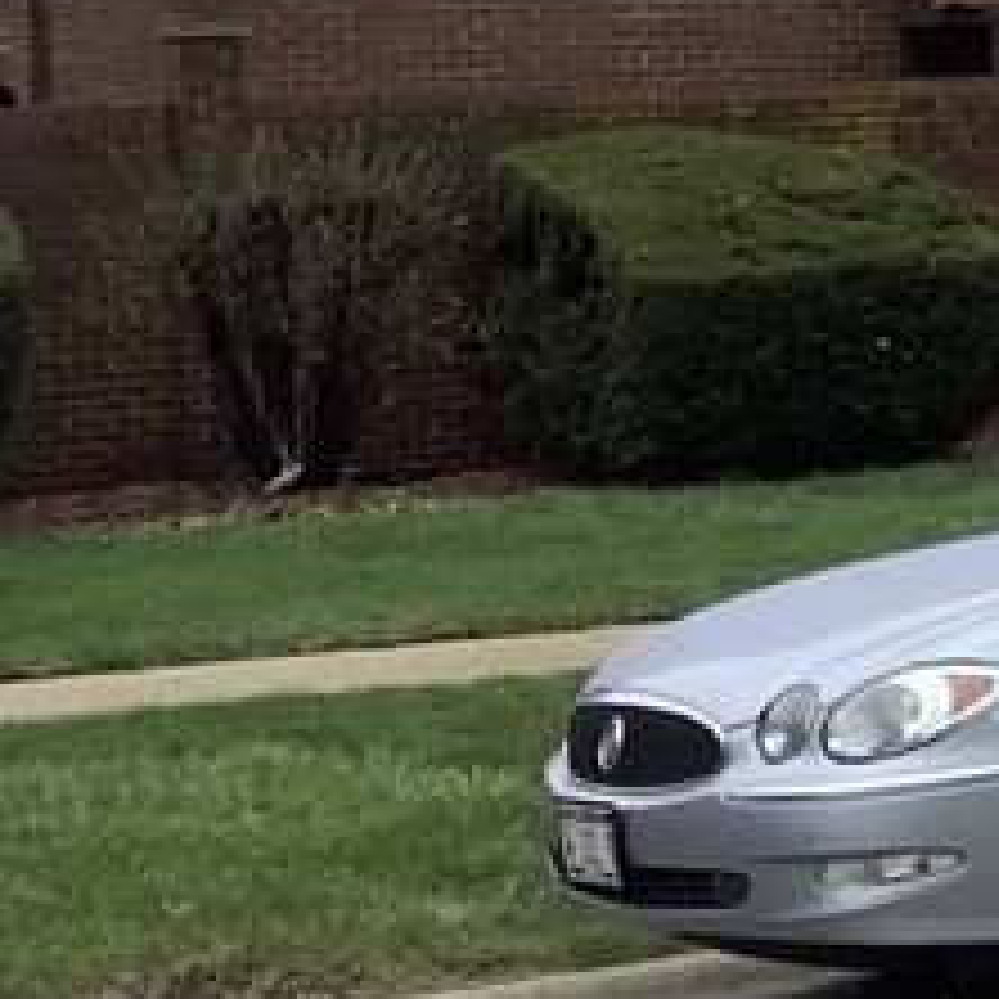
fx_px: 4343
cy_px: -297
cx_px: 1102
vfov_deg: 12.7
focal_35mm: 133
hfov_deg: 12.9
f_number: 2.4
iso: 25
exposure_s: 1/916
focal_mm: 3.3
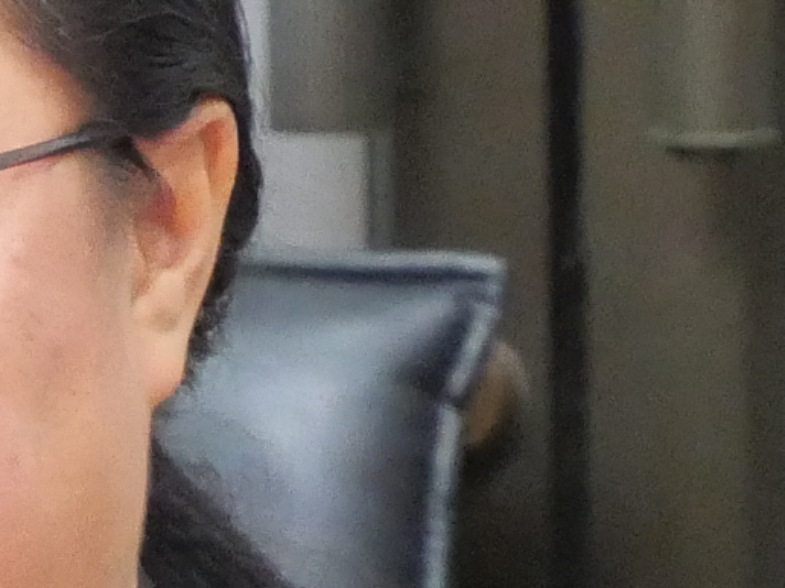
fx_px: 19457
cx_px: -106
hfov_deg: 2.3
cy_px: 390
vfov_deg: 1.7
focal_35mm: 858
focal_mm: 60
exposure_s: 1/20
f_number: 6.3
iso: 3200
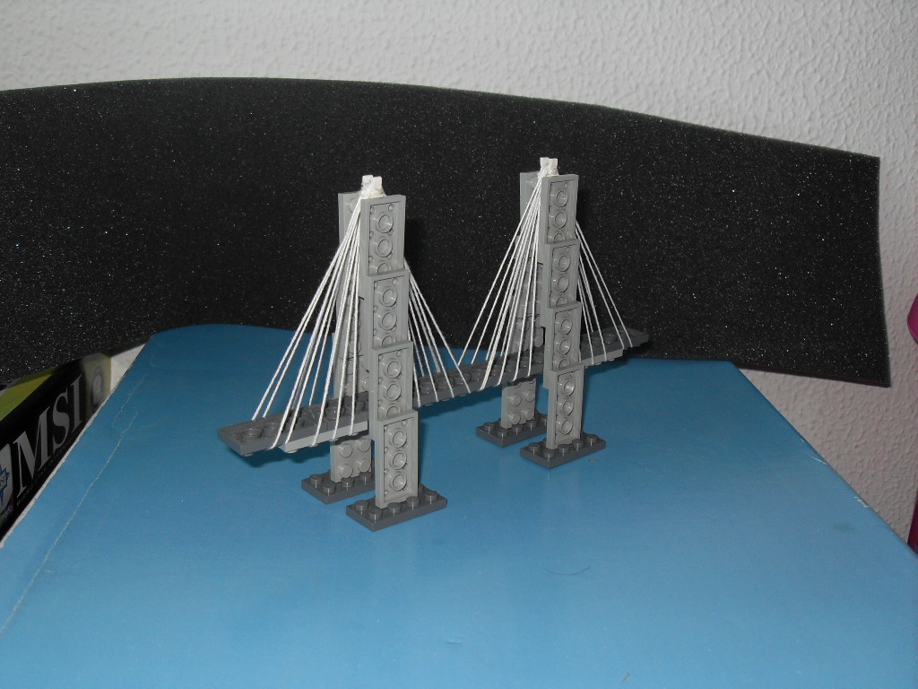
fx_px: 981
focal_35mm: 37
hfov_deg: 50.1
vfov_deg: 38.7
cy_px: 344
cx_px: 459
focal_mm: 6.3
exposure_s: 1/45
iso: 100
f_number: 2.8
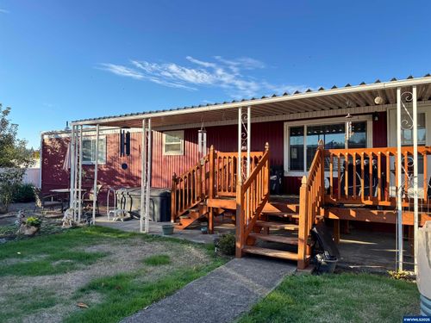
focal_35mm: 24
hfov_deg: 71.6
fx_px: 299
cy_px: 162
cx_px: 216
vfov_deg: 56.8
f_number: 1.78
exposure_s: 1/544
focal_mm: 6.76
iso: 80
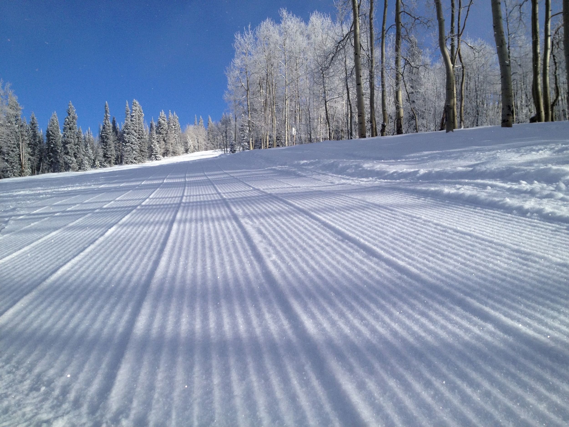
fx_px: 575
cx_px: 284
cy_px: 214
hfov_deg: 52.6
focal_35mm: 35
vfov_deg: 40.7
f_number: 2.4
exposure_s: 1/2304
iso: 64
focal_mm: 4.28
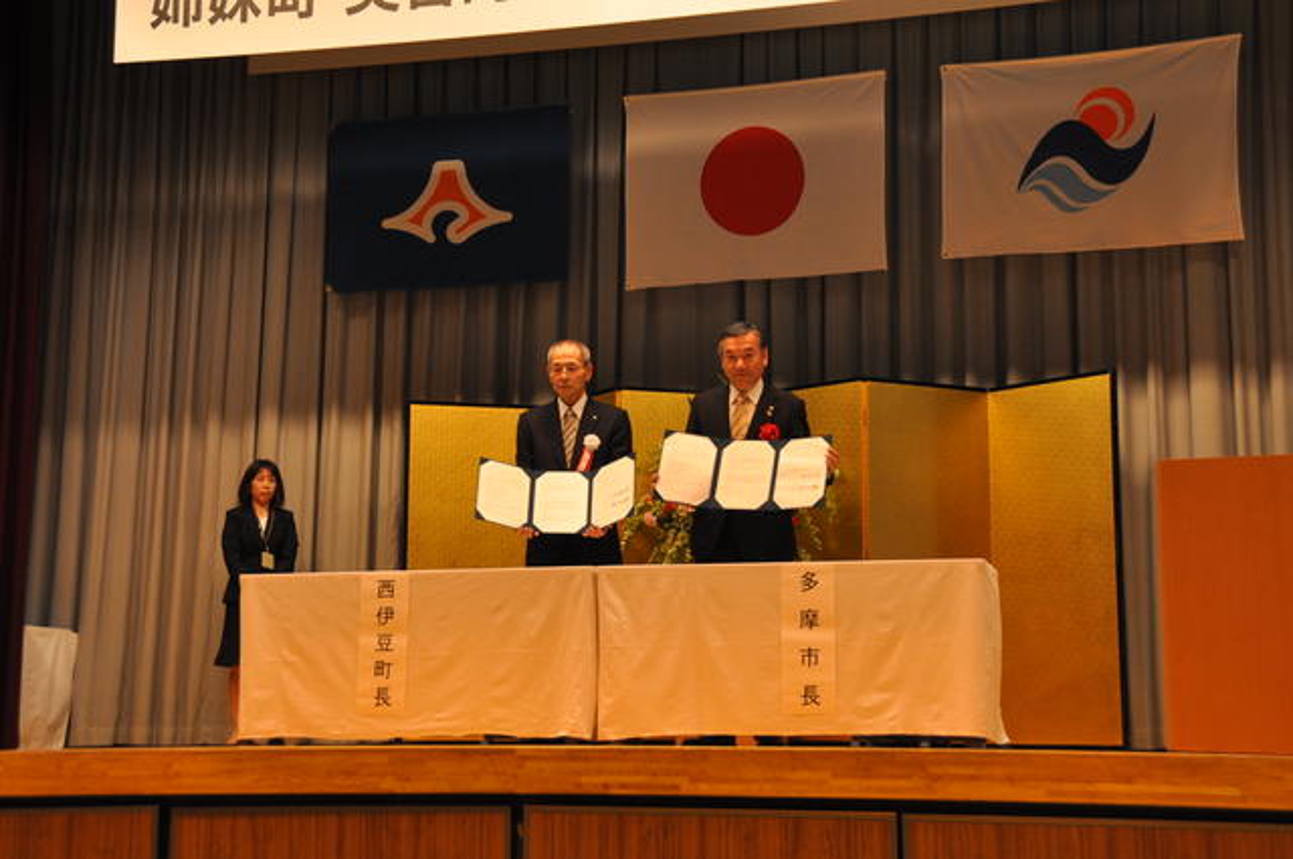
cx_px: 646
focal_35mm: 52
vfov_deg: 25.7
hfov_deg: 37.9
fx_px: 1883
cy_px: 430
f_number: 5.6
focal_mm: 35
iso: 640
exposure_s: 1/60
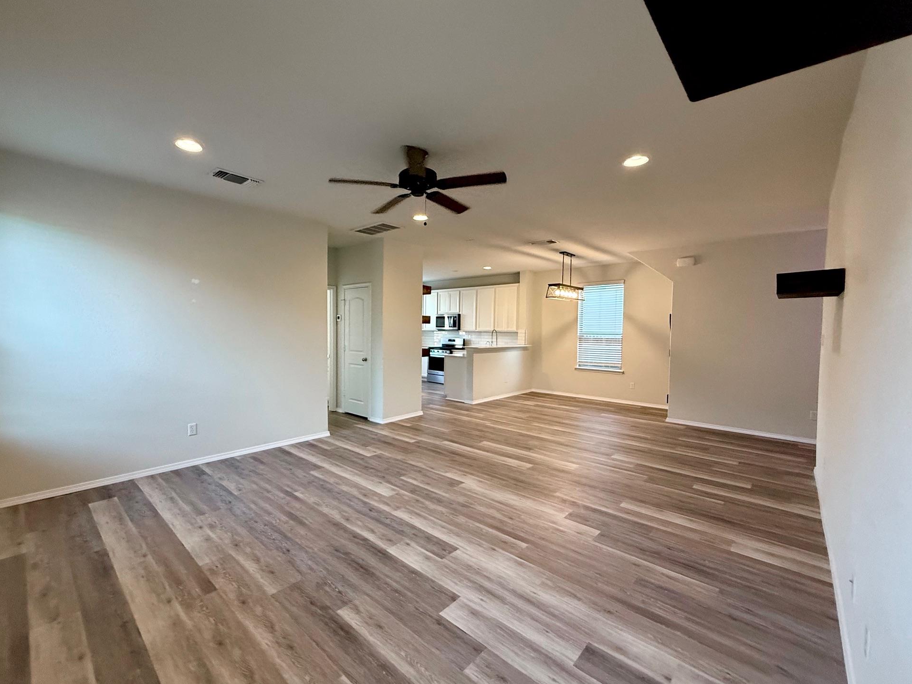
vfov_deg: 81.8
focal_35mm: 15
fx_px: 395
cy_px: 343
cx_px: 426
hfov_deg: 98.0
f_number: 2.2
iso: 400
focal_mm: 2.22
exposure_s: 1/120
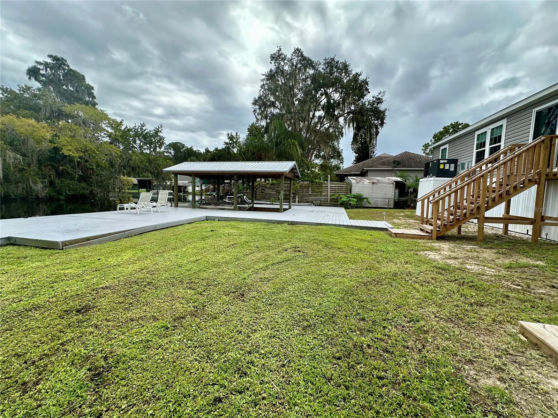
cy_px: 209
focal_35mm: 14
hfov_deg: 102.1
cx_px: 279
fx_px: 226
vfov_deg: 85.7
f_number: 2.2
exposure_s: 1/988
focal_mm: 2.22
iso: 40
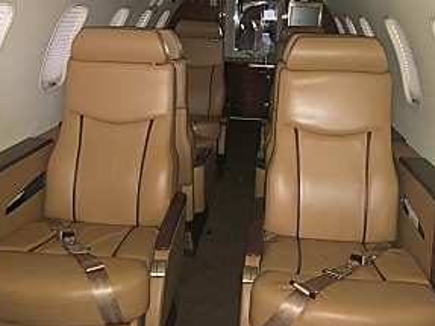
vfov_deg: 36.4
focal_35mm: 39
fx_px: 490
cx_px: 243
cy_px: 106
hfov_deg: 47.8
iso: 80
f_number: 1.8
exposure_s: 1/12
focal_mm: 3.99
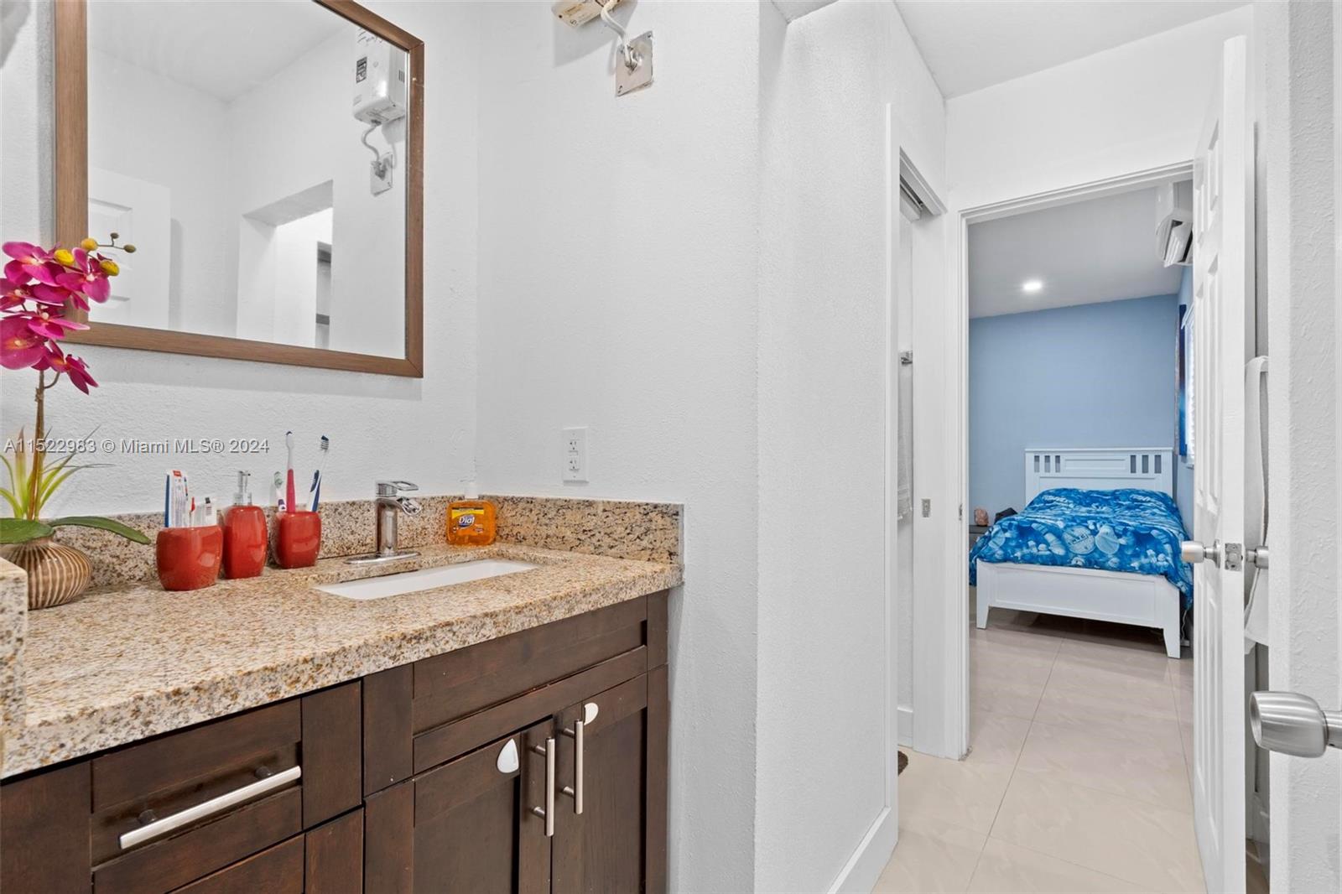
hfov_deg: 100.4
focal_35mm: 15
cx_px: 671
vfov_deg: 77.3
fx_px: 559
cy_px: 447
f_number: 8
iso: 250
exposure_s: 2
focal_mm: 10
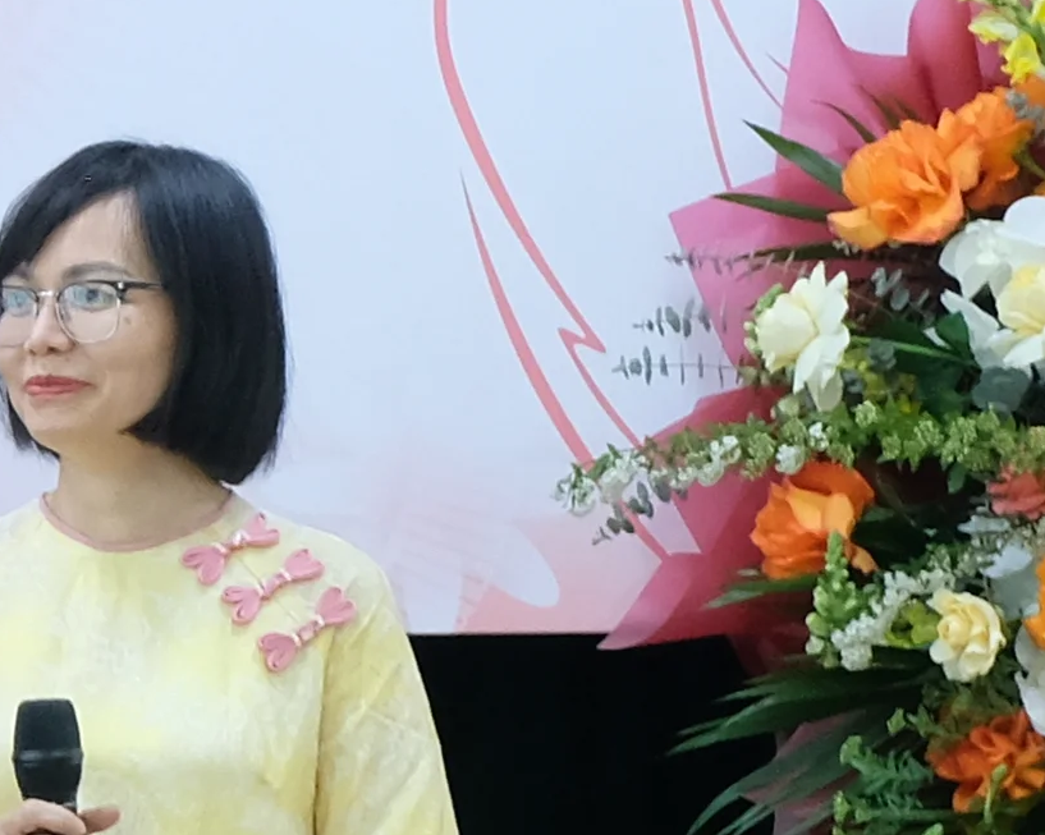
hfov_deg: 5.8
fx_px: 10017
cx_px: -1399
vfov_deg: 4.8
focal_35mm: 324
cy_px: 702
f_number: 4.7
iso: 1000
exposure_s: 1/30
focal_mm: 31.4
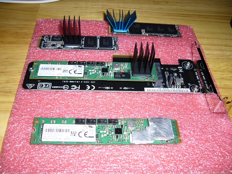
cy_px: 87
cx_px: 116
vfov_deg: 40.7
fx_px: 235
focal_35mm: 35
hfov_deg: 52.6
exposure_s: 1/30
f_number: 2.8
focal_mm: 5.8
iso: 80
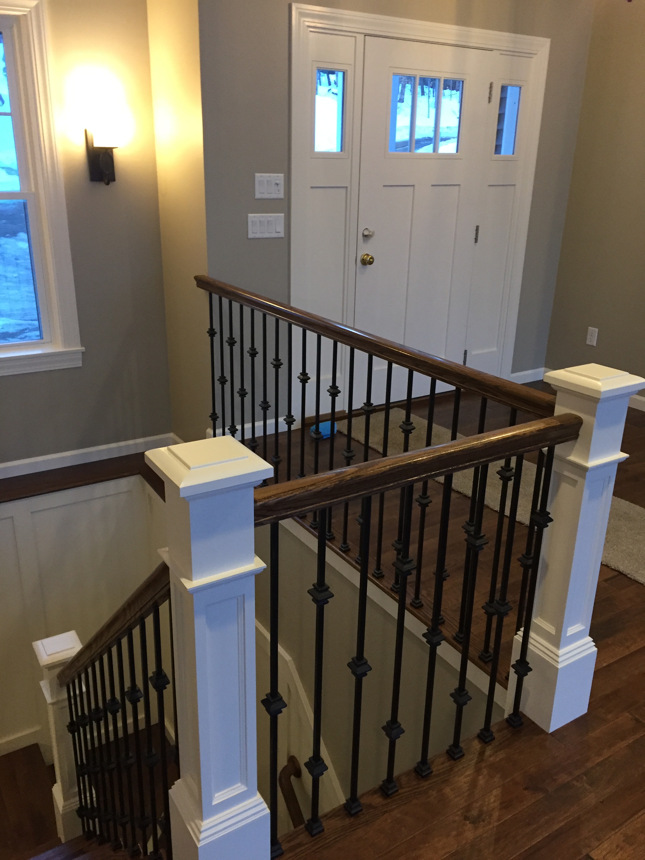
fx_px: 720
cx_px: 322
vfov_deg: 61.7
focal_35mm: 29
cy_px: 430
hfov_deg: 48.2
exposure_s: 1/30
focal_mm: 4.15
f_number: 2.2
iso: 160
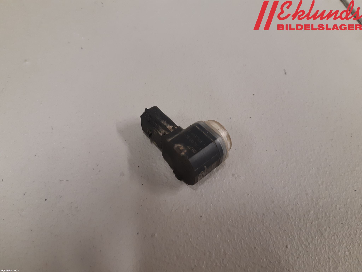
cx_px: 181
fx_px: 272
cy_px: 136
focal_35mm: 26
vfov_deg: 53.1
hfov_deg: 67.3
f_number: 1.7
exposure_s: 1/50
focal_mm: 3.93
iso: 125
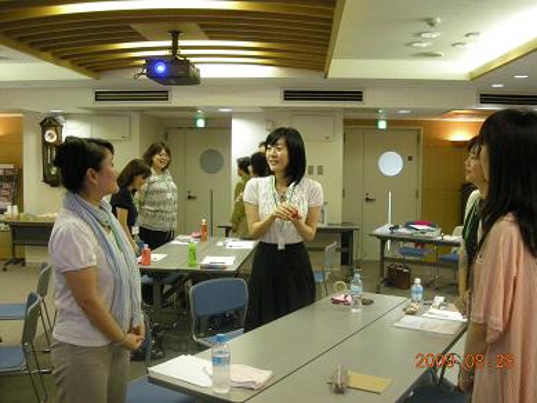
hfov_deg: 52.6
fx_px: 543
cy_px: 202
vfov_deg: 40.7
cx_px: 268
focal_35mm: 35
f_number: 2.8
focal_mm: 5.7
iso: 400
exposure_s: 1/47.3
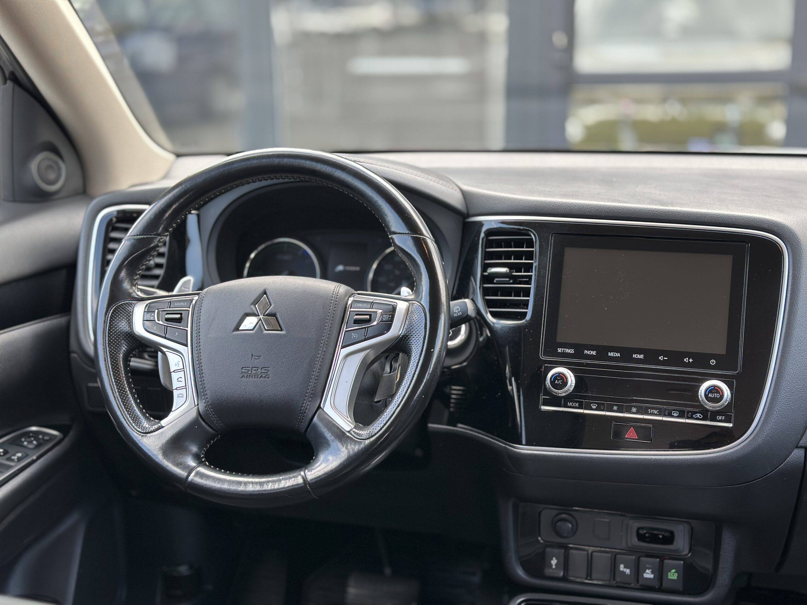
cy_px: 302
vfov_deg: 30.3
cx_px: 404
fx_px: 1119
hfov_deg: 39.7
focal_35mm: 48
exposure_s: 1/121
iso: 64
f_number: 1.78
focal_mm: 6.86
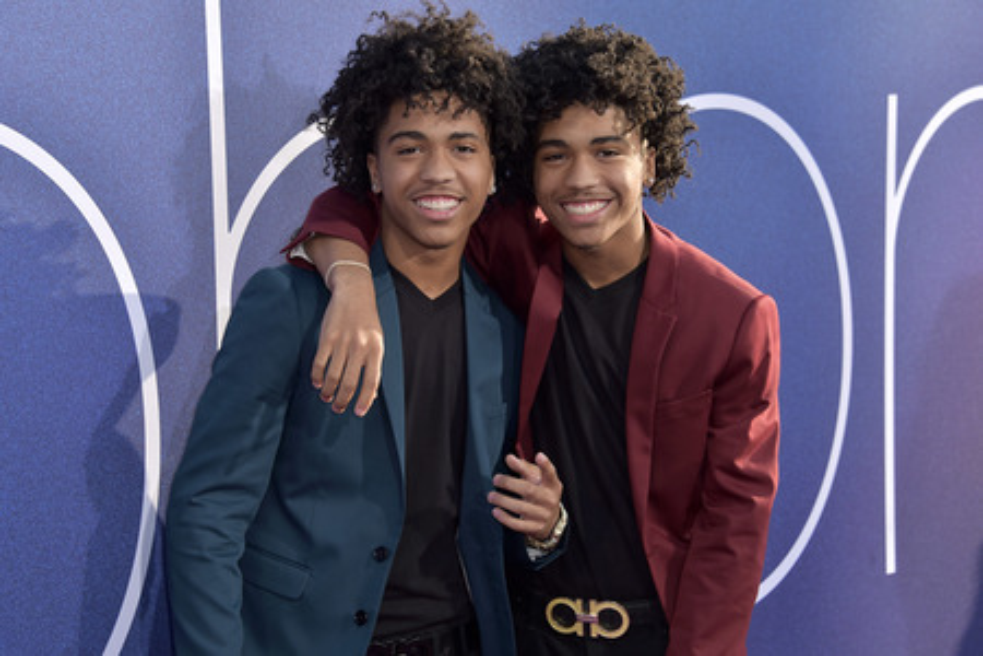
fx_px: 2512
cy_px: 328
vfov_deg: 14.9
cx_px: 492
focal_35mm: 92
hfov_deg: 22.1
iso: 125
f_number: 7.1
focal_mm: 92
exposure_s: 1/250
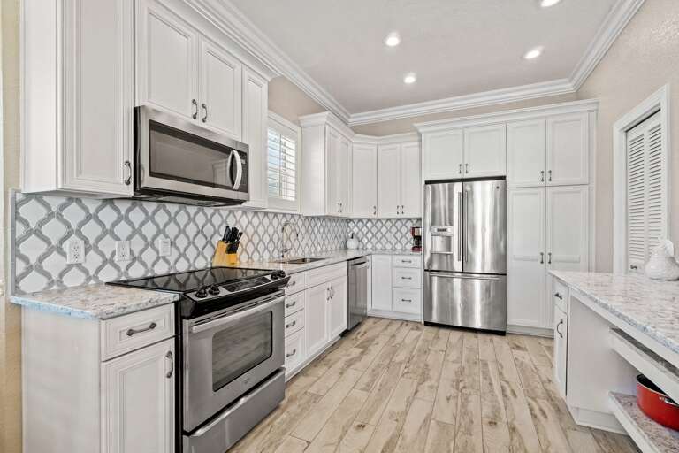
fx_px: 283
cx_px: 340
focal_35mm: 15
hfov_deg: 100.4
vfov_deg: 77.3
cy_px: 226
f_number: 8
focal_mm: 10
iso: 800
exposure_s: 1/10
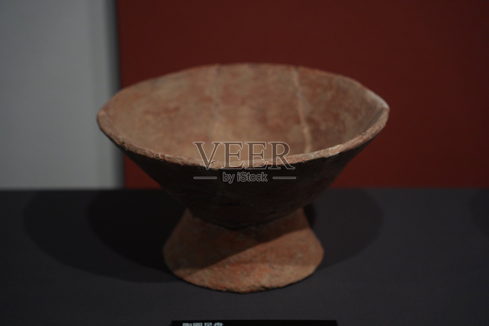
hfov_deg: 26.6
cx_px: 244
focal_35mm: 76
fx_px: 1032
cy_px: 163
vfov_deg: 18.0
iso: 3200
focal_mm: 76
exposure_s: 1/80
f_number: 4
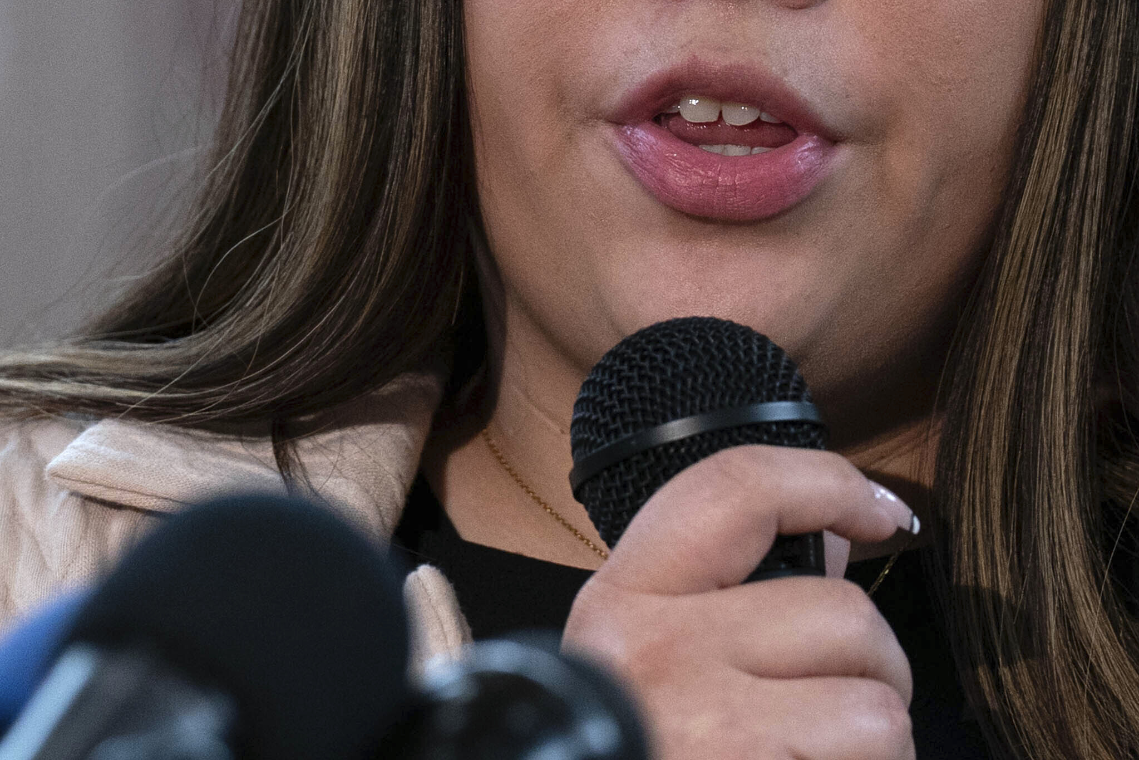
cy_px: -32
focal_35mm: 507
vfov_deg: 2.7
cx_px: 454
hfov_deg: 4.1
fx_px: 16041
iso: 1600
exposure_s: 1/400
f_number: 4
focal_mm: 173
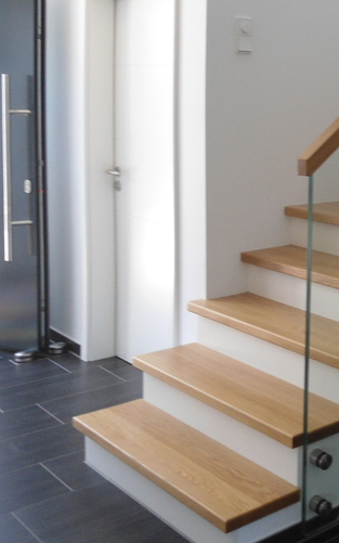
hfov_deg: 21.4
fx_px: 813
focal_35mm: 55
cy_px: 198
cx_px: 438
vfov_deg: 36.6
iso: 100
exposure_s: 1/30
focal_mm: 4.7
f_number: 2.8
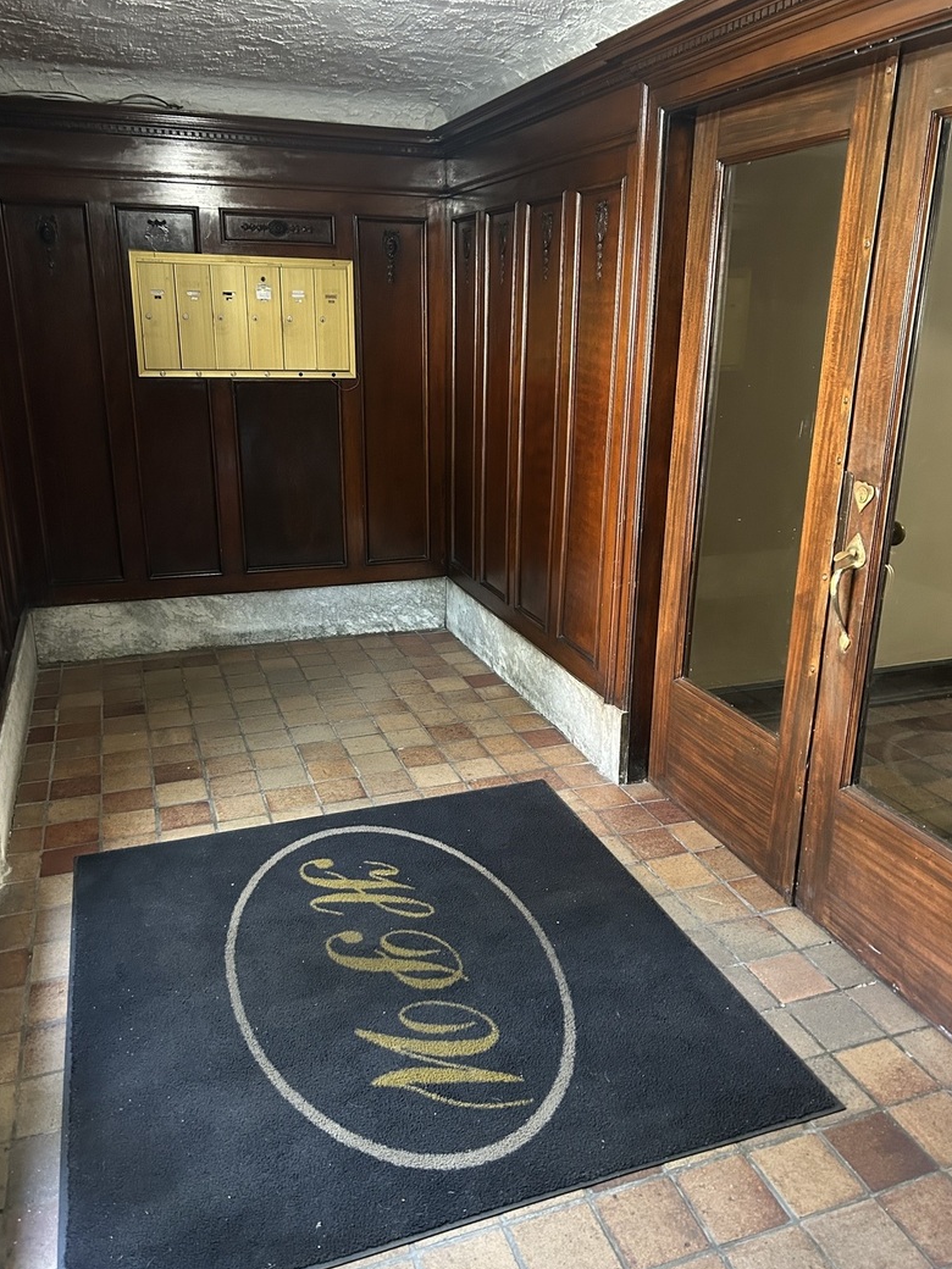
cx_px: 489
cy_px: 617
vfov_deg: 65.3
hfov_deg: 51.3
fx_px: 990
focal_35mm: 27
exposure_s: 1/30
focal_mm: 5.7
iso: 500
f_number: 1.5
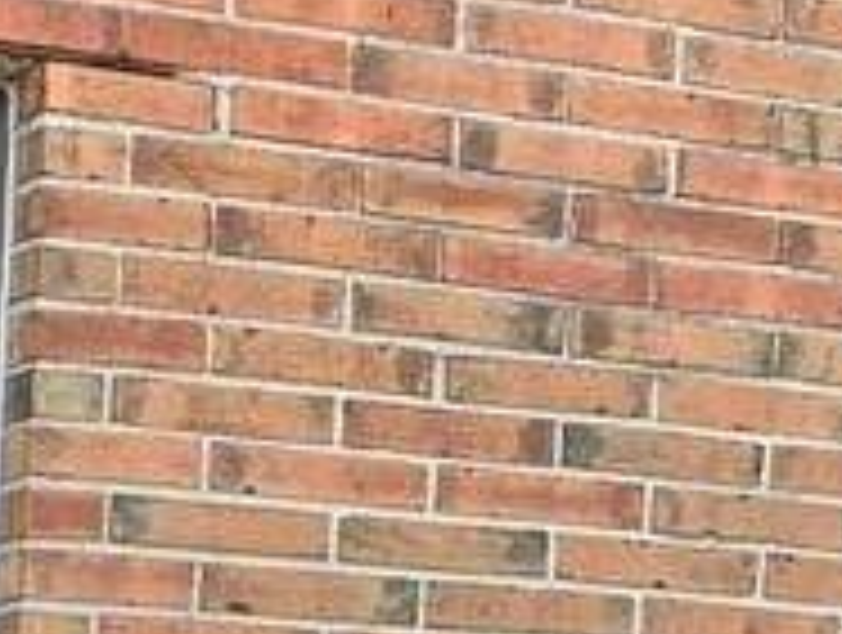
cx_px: -387
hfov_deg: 13.2
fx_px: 3461
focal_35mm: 142
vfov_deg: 9.6
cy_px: 1353
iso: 40
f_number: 1.8
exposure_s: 1/121
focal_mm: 4.25
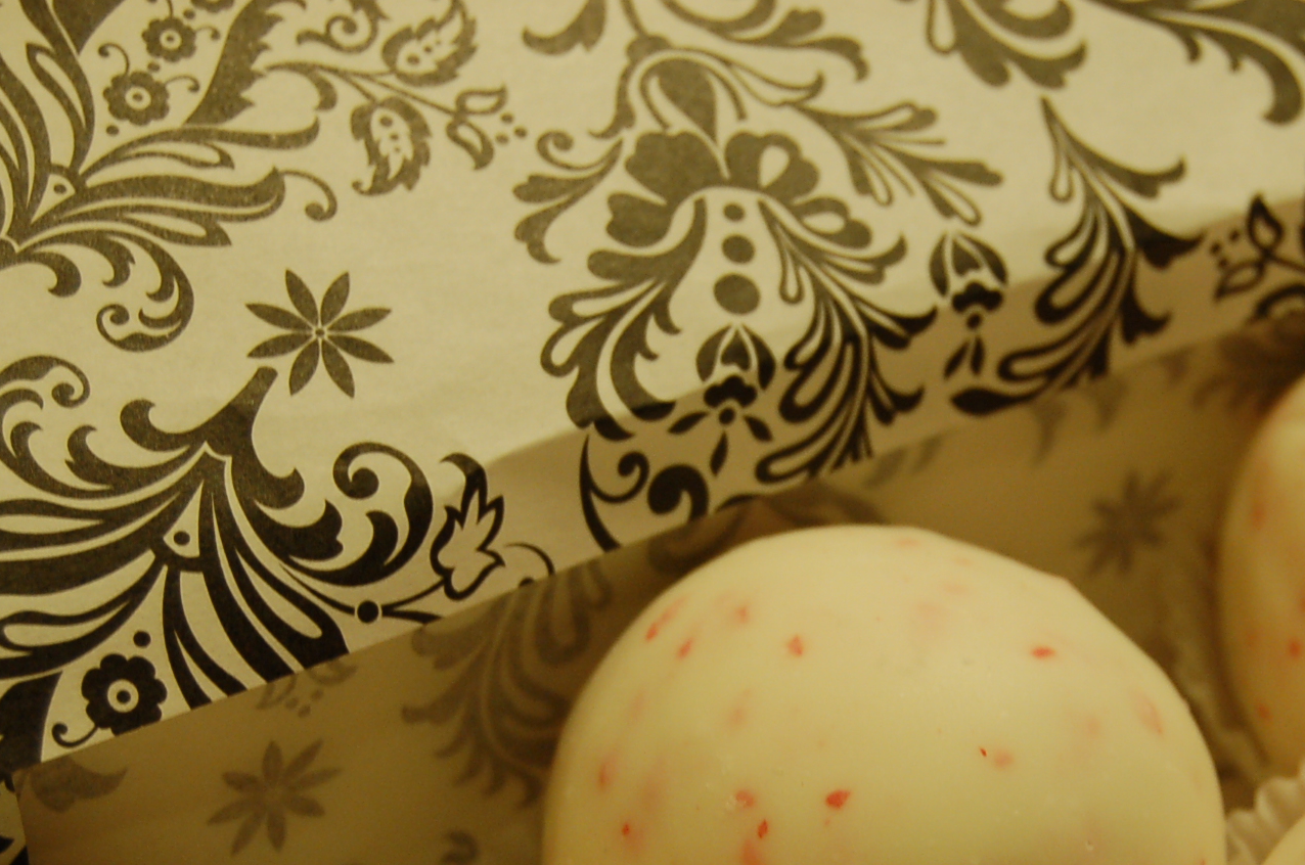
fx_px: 4415
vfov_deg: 11.1
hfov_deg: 16.8
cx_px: 852
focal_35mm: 122
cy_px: 756
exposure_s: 1/30
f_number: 5.3
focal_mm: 46
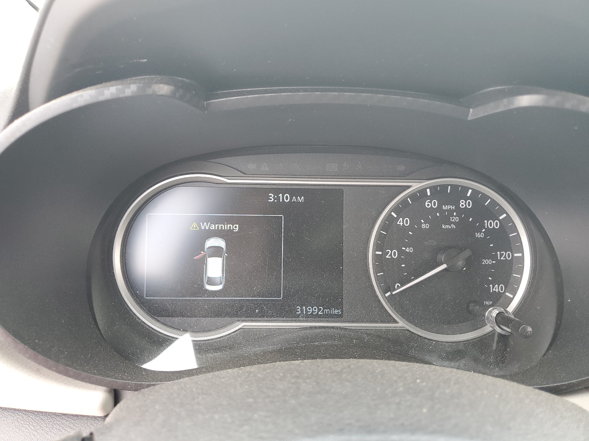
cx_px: 294
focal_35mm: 26
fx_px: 442
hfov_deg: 67.3
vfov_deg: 53.1
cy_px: 220
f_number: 1.5
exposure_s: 1/120
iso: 92
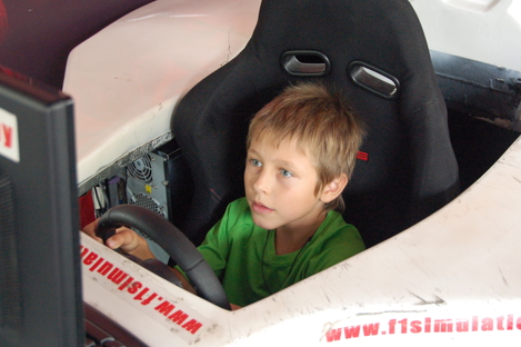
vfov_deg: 22.0
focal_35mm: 62
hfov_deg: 32.6
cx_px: 265
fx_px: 891
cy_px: 163
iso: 1600
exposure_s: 1/40
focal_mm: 35
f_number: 4.5
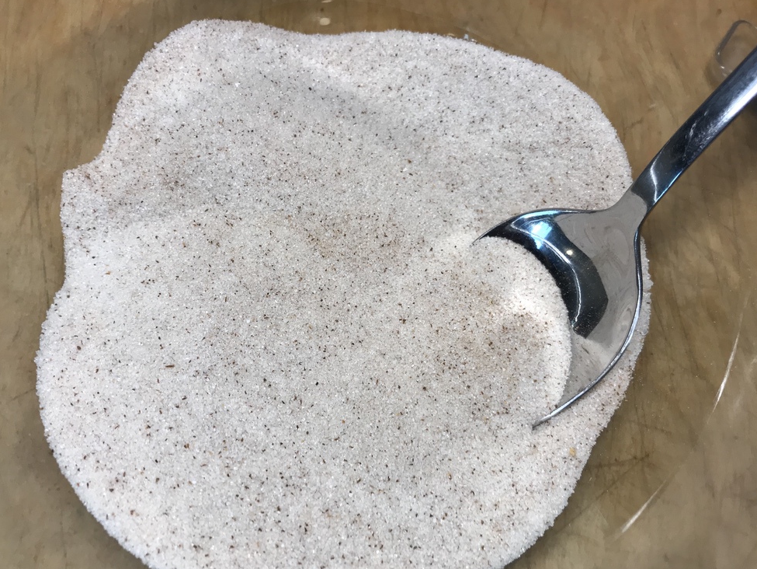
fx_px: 678
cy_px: 293
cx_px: 380
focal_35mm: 31
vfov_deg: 45.5
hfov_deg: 58.3
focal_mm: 3.99
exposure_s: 1/120
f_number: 1.8
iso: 40
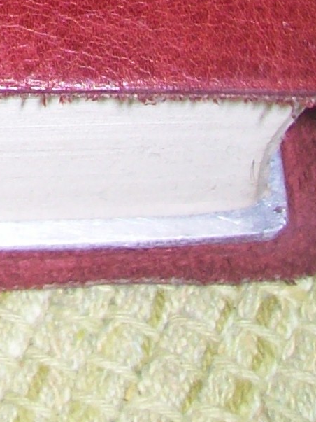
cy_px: -512
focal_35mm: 170
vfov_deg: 10.4
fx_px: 2070
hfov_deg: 8.4
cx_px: -254
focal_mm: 6
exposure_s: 1/32
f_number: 2.7
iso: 80
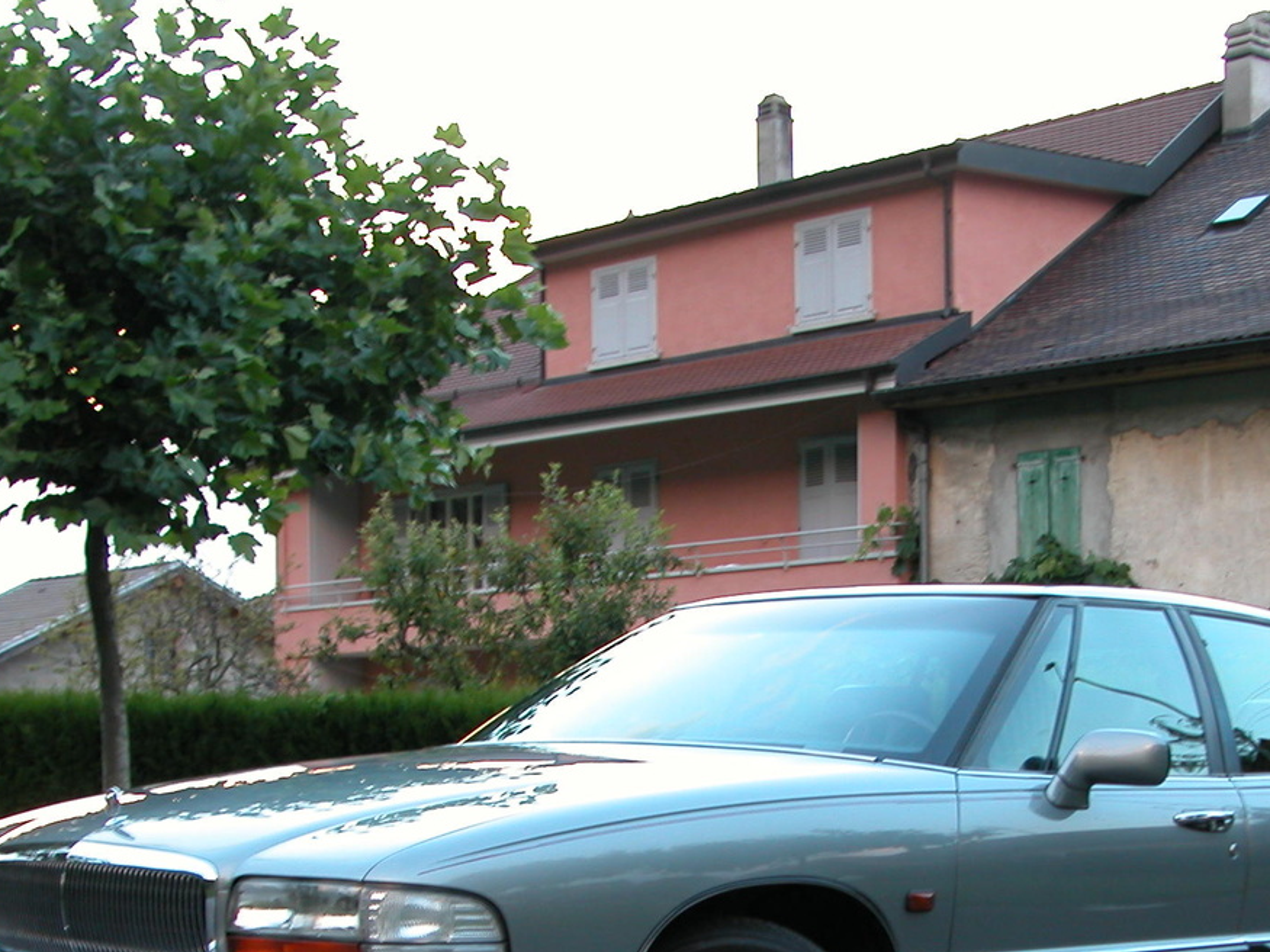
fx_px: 2348
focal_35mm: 64
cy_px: 845
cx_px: 701
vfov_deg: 22.4
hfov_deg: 30.2
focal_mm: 8.9
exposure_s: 1/10.2
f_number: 2.8
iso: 100
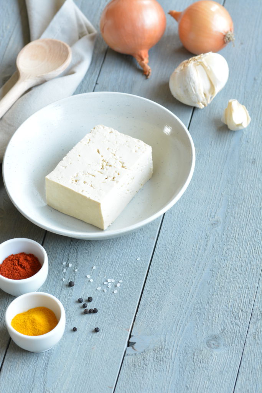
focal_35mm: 158
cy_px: 196
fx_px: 1719
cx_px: 131
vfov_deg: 13.0
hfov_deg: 8.7
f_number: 8
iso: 200
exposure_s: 1/10
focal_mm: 105
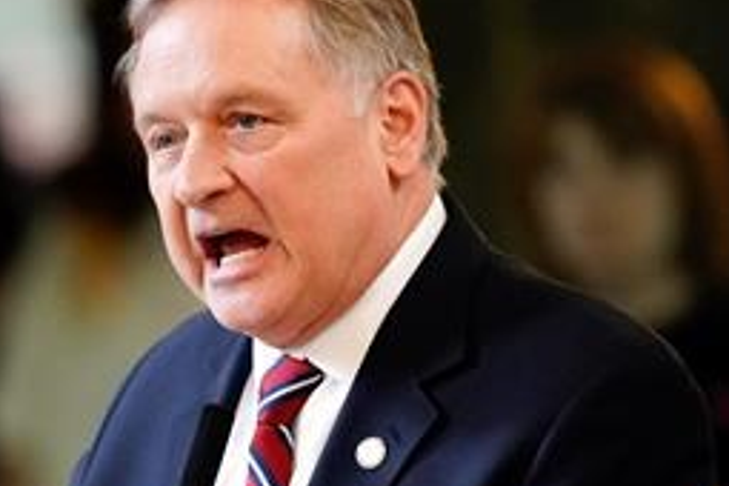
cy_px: 462
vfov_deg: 1.8
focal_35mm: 766
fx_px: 15510
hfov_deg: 2.7
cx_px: 49
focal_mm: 300
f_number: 2.8
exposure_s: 1/160
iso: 6400
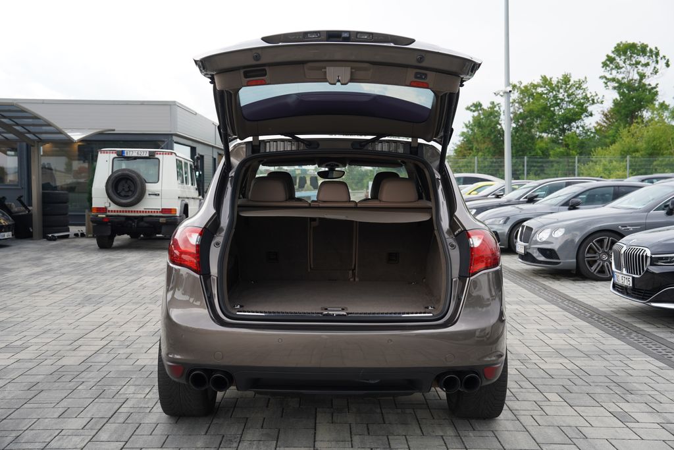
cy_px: 225
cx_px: 337
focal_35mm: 41
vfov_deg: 32.6
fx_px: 768
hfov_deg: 47.4
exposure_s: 1/125
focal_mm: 41
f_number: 4.5
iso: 100
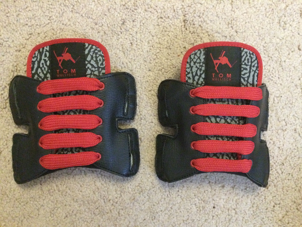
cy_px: 114
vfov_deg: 48.2
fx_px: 253
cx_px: 151
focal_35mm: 29
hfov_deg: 61.7
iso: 1250
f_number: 2.2
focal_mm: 4.15
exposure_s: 1/15
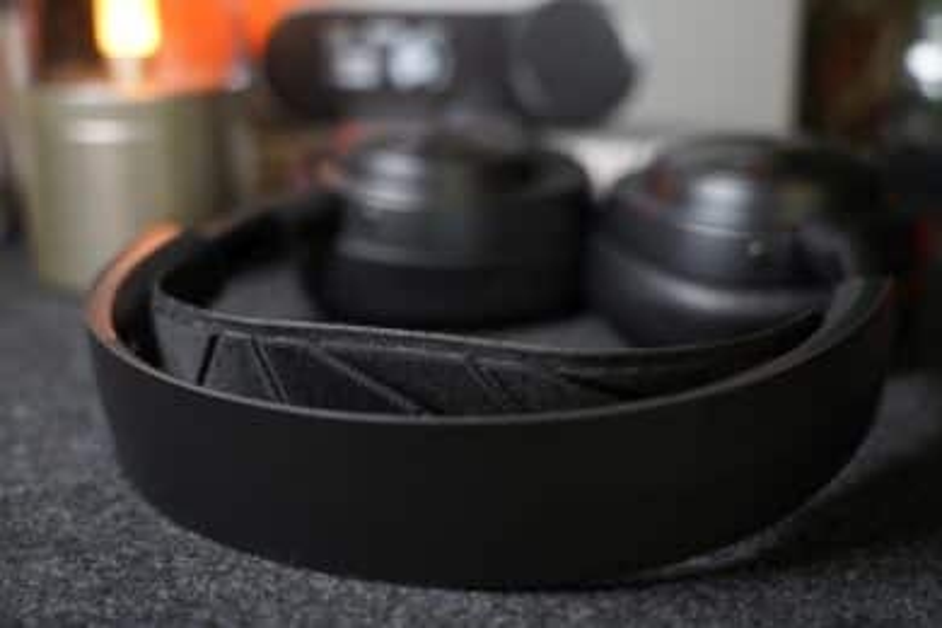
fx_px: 1334
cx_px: 471
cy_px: 314
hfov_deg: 38.9
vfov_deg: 26.5
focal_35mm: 51
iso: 800
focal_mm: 51
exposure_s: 1/60
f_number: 4
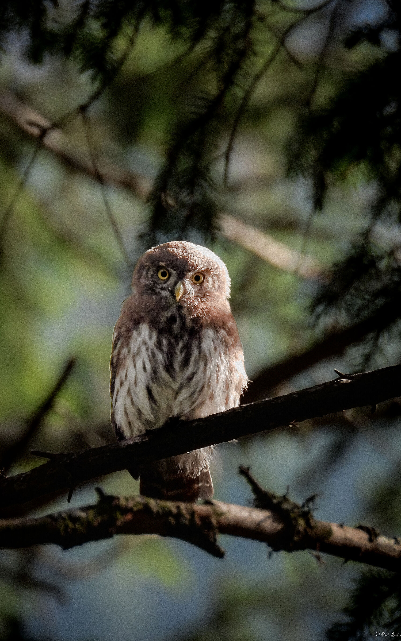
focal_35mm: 1061
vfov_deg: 2.0
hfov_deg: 1.2
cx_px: 168
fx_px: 18550
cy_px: 320
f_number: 5.6
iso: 400
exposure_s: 1/250
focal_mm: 180
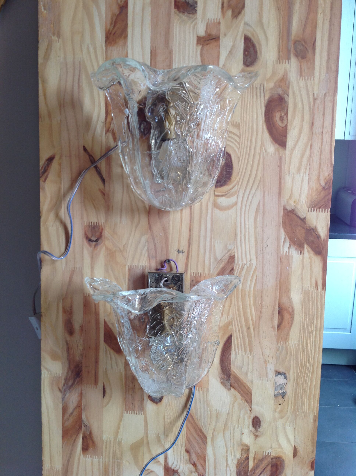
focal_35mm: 35
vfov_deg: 52.7
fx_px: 481
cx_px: 178
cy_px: 238
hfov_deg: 40.6
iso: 50
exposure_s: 1/30
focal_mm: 4.28
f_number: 2.4
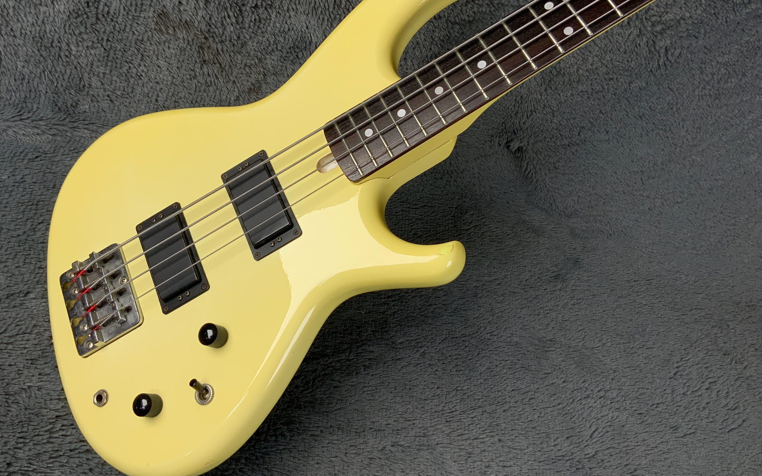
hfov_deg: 58.1
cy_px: 209
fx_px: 685
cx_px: 368
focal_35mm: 33
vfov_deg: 38.3
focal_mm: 3
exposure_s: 1/100
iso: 25
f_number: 1.8
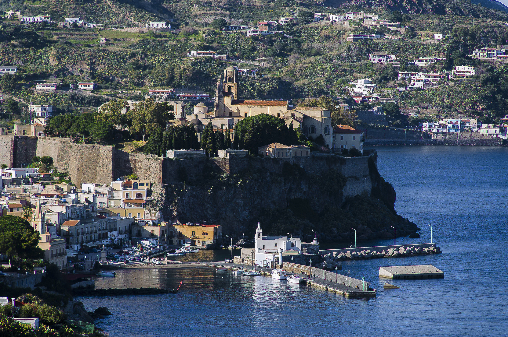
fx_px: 2851
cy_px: 168
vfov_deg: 6.8
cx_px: 254
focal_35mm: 202
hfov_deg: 10.2
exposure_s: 1/125
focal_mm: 135
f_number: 8
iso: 100
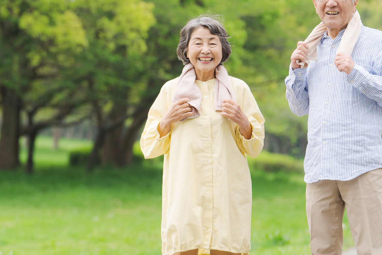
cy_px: 59
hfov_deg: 9.5
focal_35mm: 217
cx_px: 196
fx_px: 2302
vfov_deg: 6.3
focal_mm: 127
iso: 400
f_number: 4
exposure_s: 1/400
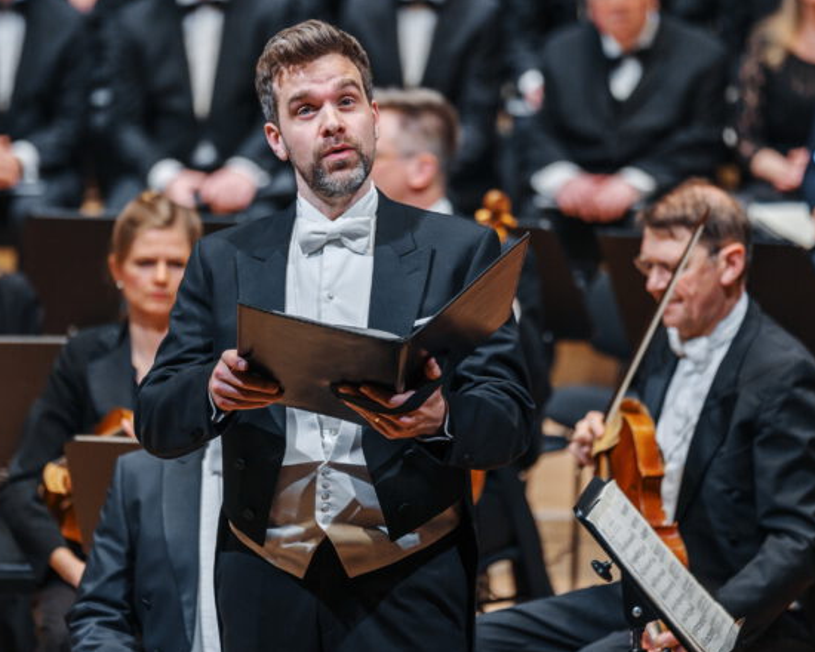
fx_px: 8346
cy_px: 359
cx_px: 379
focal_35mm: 346
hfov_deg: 5.6
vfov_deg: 4.5
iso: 640
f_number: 2.8
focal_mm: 198
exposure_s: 1/250
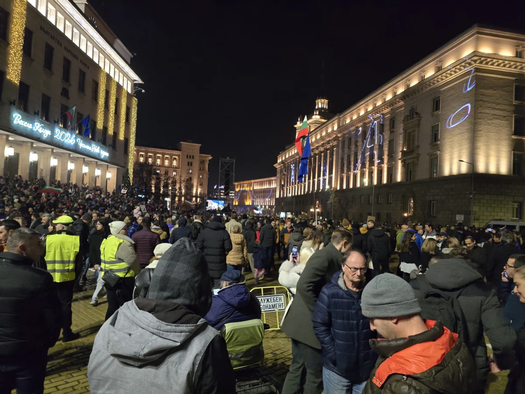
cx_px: 262
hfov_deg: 73.9
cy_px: 197
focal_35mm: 23
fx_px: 349
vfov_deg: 58.9
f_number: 1.7
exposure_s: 1/100
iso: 2500
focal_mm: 6.3
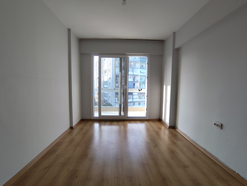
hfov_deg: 94.5
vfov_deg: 78.2
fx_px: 114
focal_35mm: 16
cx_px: 124
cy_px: 93
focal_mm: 1.65
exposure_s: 1/148
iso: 50
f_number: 2.2
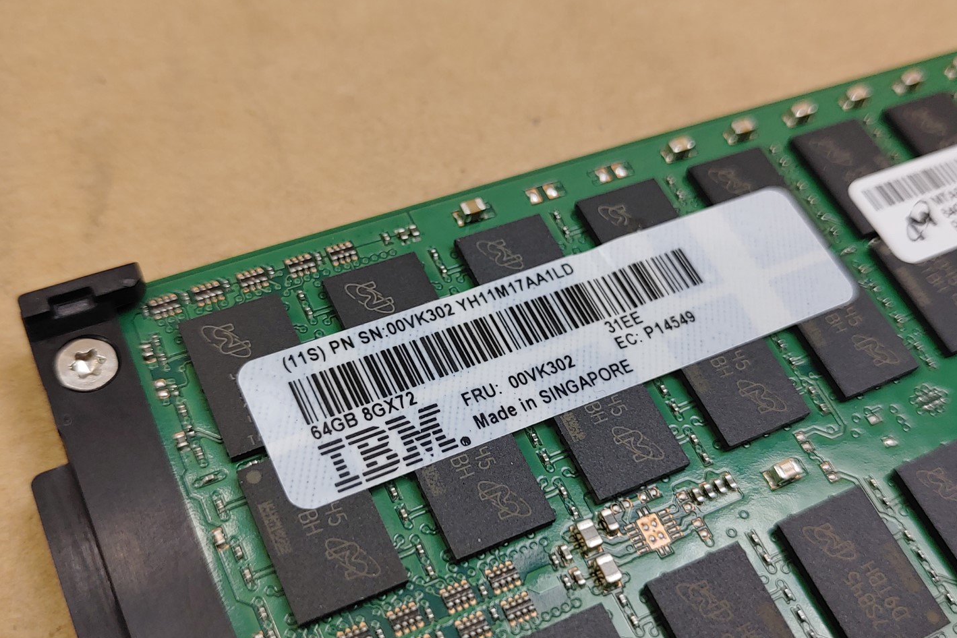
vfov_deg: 35.0
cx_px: 485
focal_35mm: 38
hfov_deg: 50.7
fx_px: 1010
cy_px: 349
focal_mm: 4.36
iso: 50
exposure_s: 1/185
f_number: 1.8
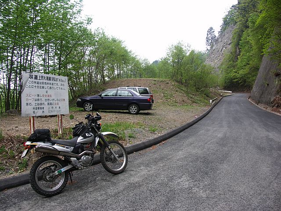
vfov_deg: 49.7
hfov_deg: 63.4
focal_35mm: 28
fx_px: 227
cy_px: 106
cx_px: 140
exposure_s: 1/100
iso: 50
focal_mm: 7.2
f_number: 3.2
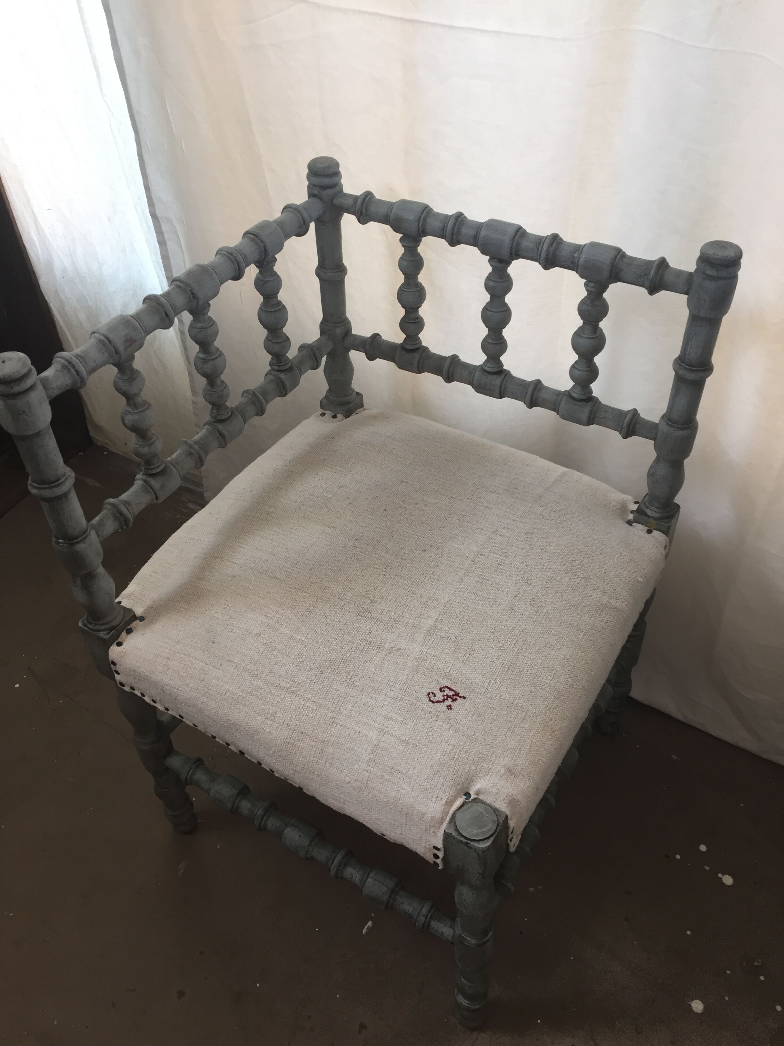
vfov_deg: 61.7
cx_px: 392
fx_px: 876
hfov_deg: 48.2
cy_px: 523
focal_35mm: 29
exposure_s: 1/33
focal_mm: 4.15
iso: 32
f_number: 2.2
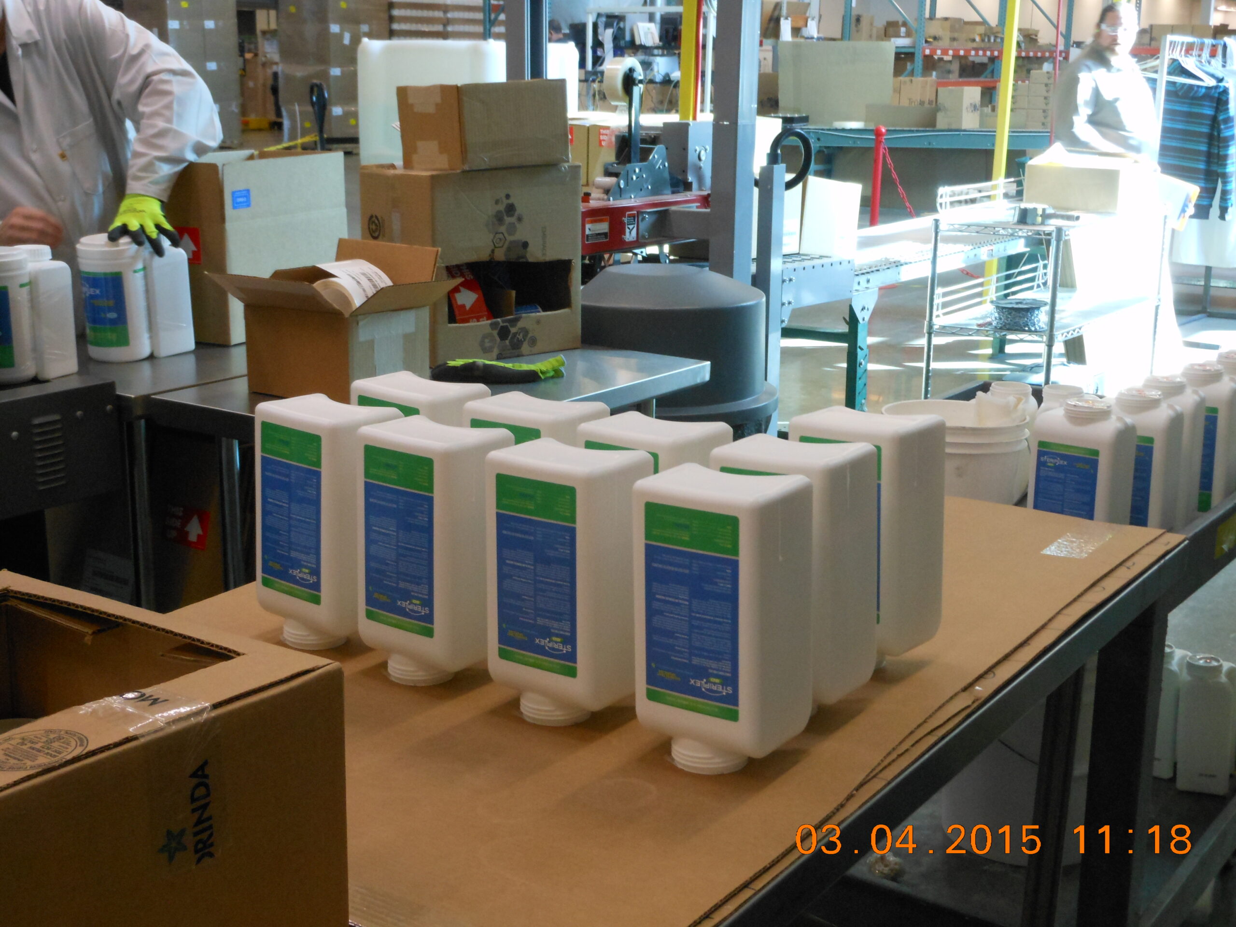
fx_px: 1607
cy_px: 464
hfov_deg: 42.1
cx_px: 618
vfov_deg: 32.2
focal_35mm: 45
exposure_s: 1/30
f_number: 4.6
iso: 320
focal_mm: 8.1
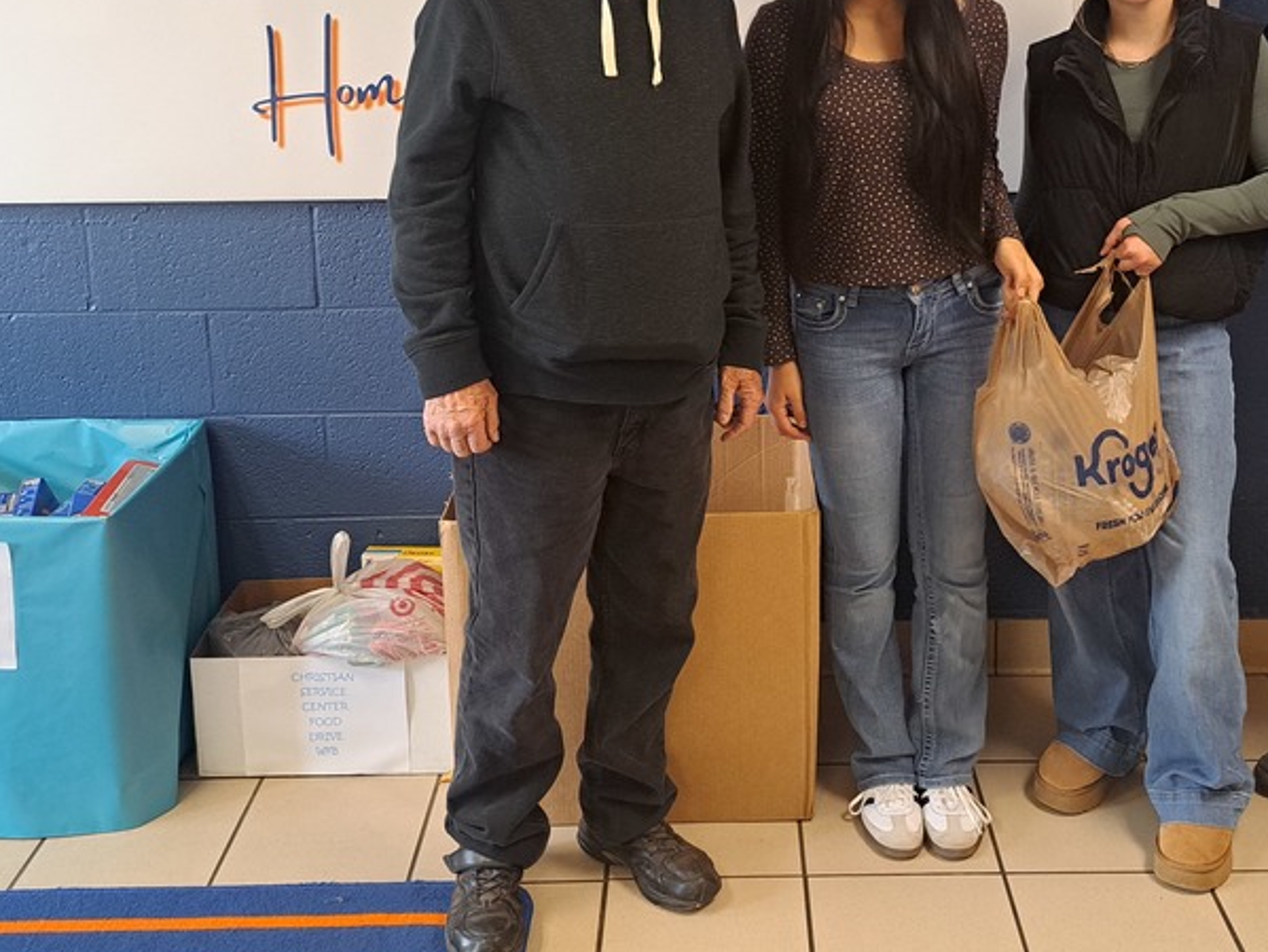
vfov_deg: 34.2
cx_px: 709
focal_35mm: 41
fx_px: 1503
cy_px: 207
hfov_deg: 45.7
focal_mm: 5.23
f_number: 1.8
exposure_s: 1/60
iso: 250
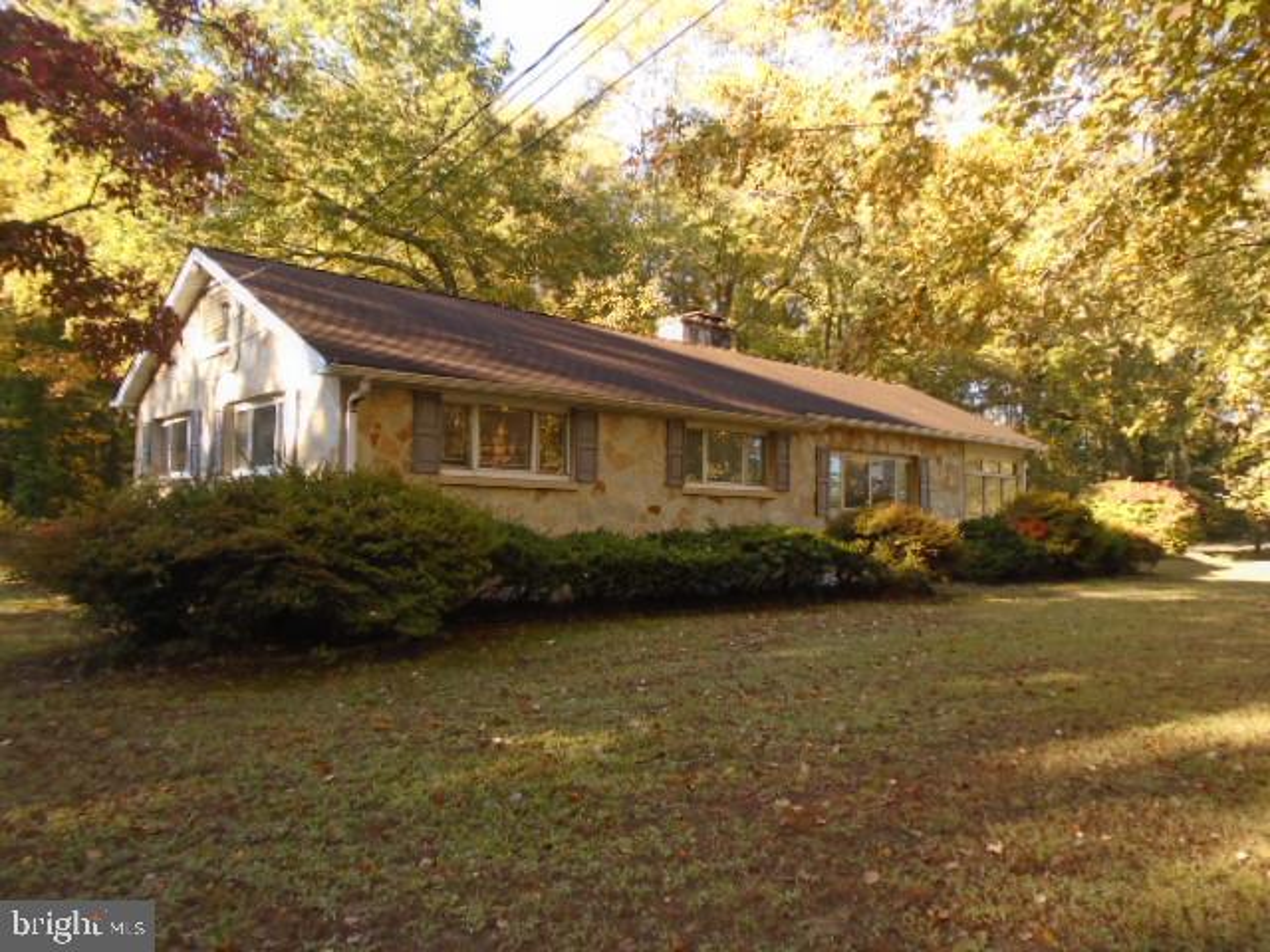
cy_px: 476
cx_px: 635
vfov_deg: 53.1
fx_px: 954
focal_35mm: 26
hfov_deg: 67.3
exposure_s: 1/80
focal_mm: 4.6
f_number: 3.2
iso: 100
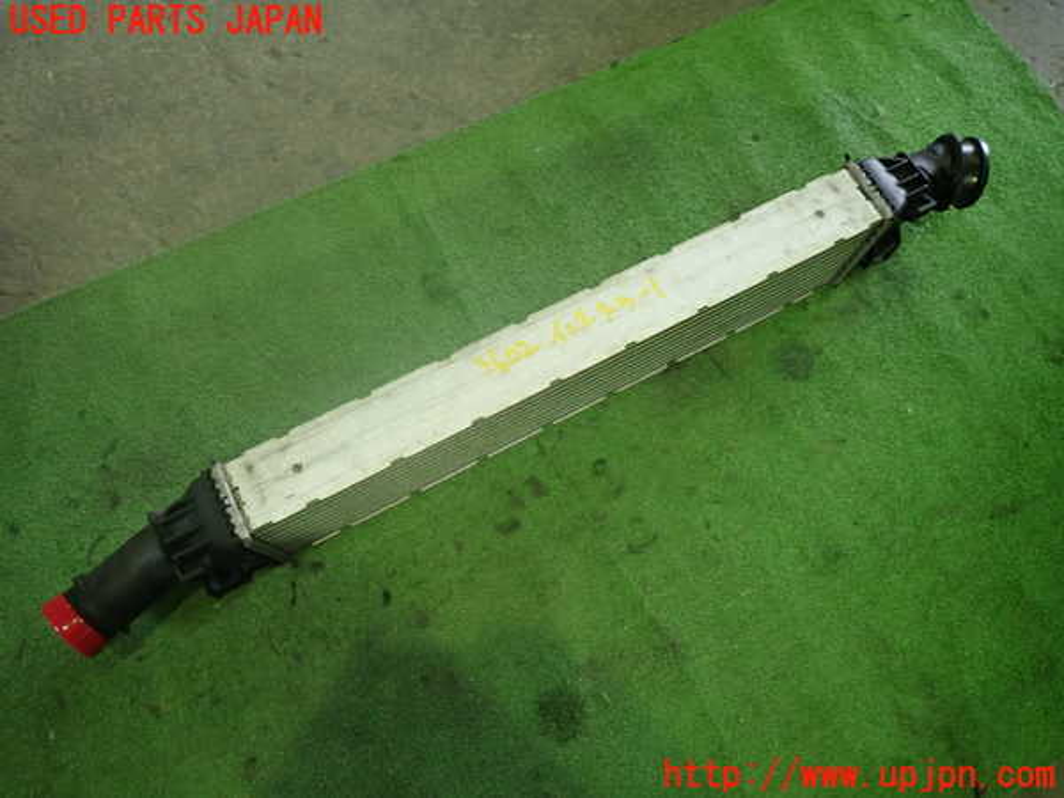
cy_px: 399
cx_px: 532
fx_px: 768
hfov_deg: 69.4
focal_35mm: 25
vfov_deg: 54.9
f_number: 2
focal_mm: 4.5
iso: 250
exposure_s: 1/30
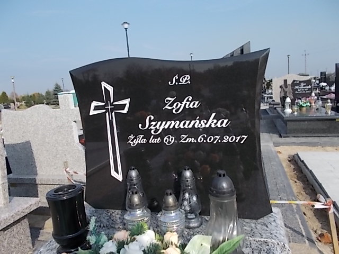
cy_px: 127
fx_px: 255
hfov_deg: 67.3
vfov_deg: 53.1
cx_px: 170
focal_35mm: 26
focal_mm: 4.6
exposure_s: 1/160
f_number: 8
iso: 80
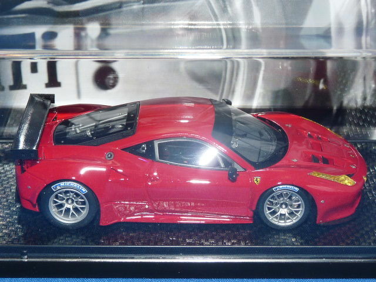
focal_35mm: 89
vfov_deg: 16.6
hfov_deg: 22.0
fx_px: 967
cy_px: 141
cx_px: 188
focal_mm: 9
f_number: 4
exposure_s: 1/60
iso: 100
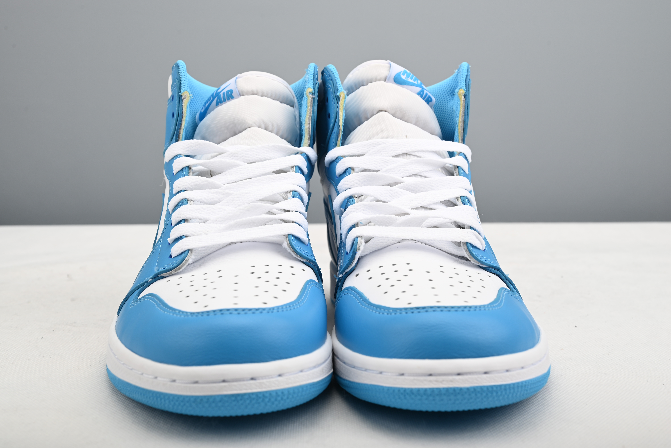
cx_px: 336
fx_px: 709
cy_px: 224
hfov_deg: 50.7
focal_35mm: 38
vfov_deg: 35.1
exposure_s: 1/200
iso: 100
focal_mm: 38
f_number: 11
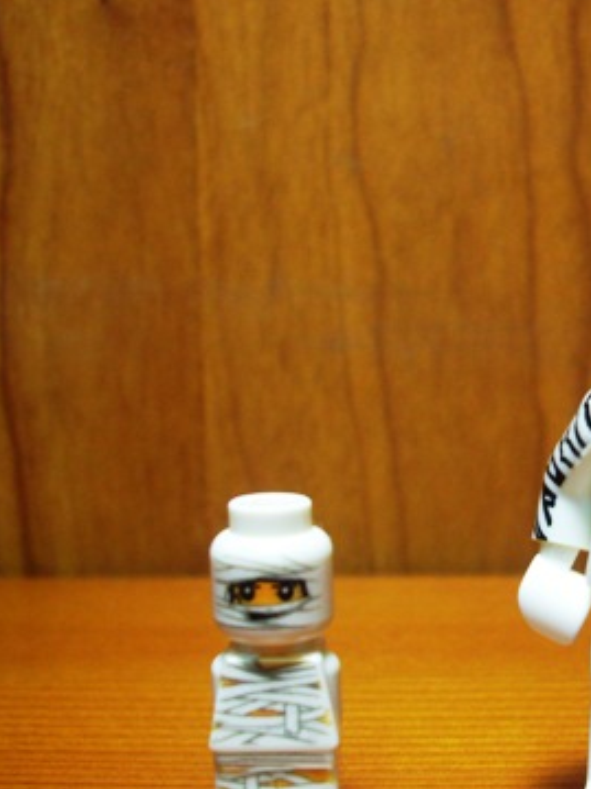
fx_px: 1298
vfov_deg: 33.7
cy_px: 455
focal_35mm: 57
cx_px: 505
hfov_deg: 25.0
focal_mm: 5.7
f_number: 2.9
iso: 100
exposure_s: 1/30
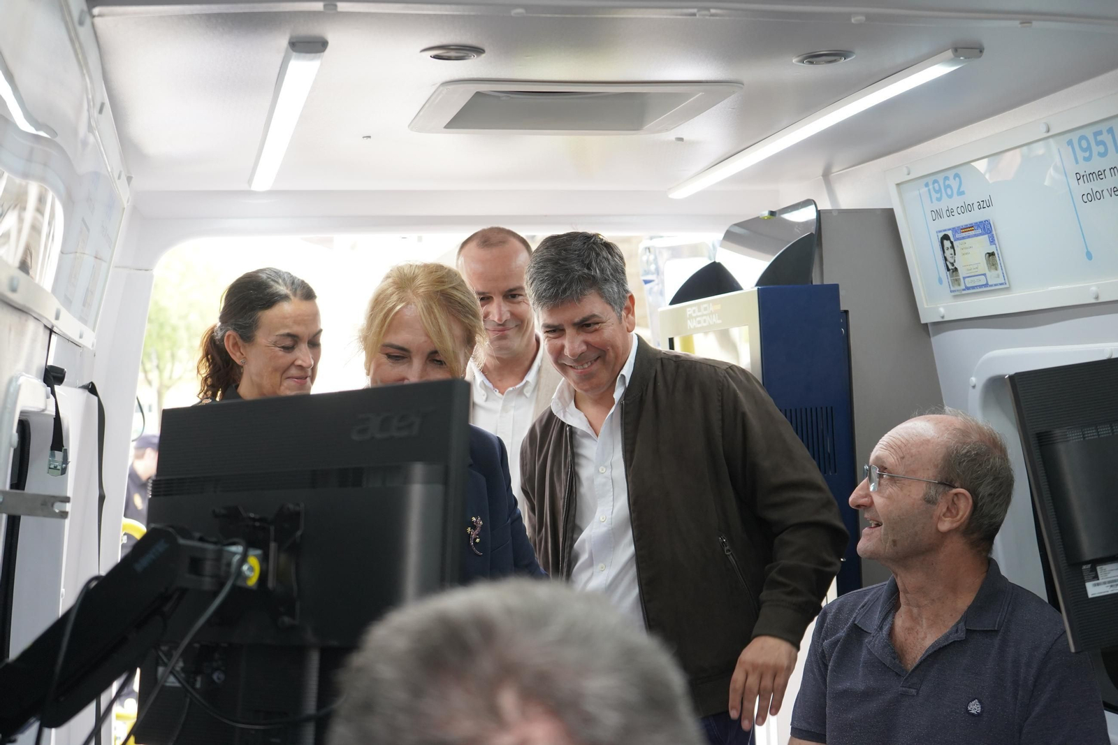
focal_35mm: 48
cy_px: 372
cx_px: 559
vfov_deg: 28.1
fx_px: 1490
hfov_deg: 41.1
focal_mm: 48
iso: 1600
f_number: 4.5
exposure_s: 1/160
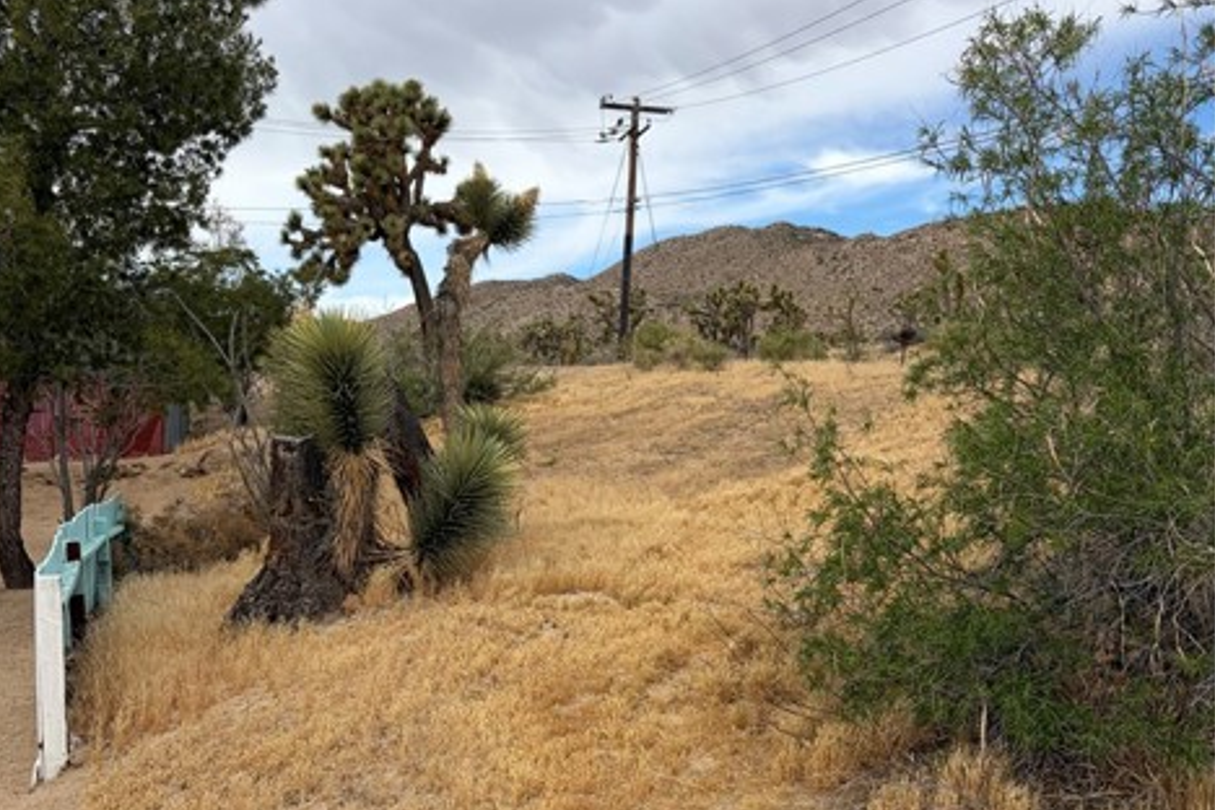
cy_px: 613
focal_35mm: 37
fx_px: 1249
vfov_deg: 35.1
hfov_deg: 51.9
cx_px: 595
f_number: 1.6
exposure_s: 1/4329
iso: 64
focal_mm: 5.96
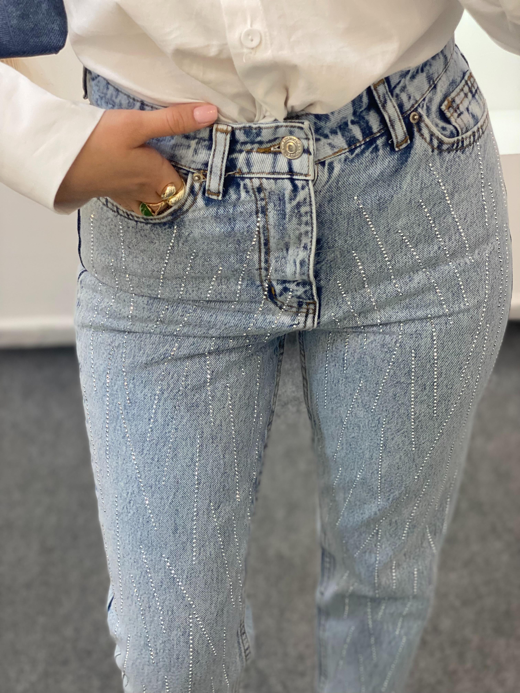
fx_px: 1042
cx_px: 260
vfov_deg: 36.8
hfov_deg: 28.0
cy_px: 346
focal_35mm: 52
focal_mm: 6
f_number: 2
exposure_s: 1/100
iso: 125
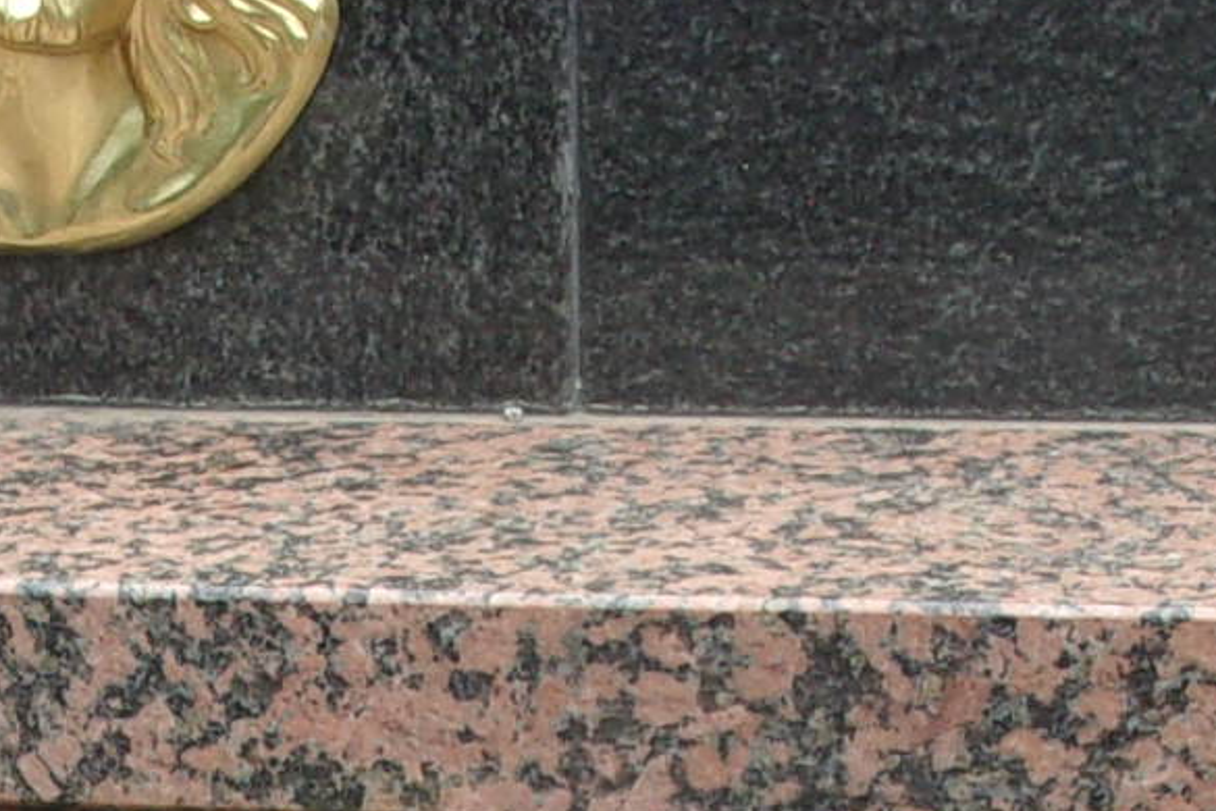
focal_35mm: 129
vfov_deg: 10.1
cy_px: 1395
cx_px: 316
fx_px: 4357
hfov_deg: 15.8
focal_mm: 5.1
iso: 80
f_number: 3.9
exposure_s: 1/100
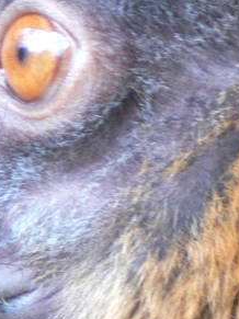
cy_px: 42
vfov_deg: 1.9
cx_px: 250
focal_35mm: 1039
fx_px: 9572
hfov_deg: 1.4
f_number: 3.6
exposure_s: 1/30
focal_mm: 39.9
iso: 125
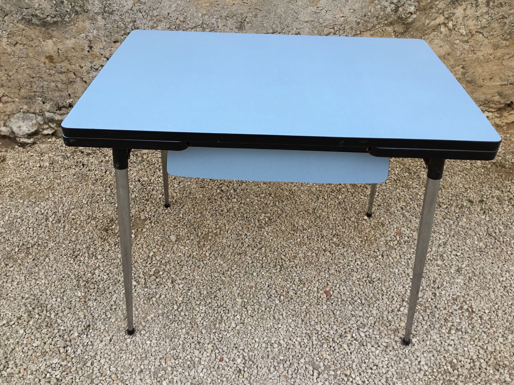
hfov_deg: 58.4
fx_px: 460
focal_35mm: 31
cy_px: 192
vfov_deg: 45.4
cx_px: 257
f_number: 2.4
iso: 25
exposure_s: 1/257
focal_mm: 3.3
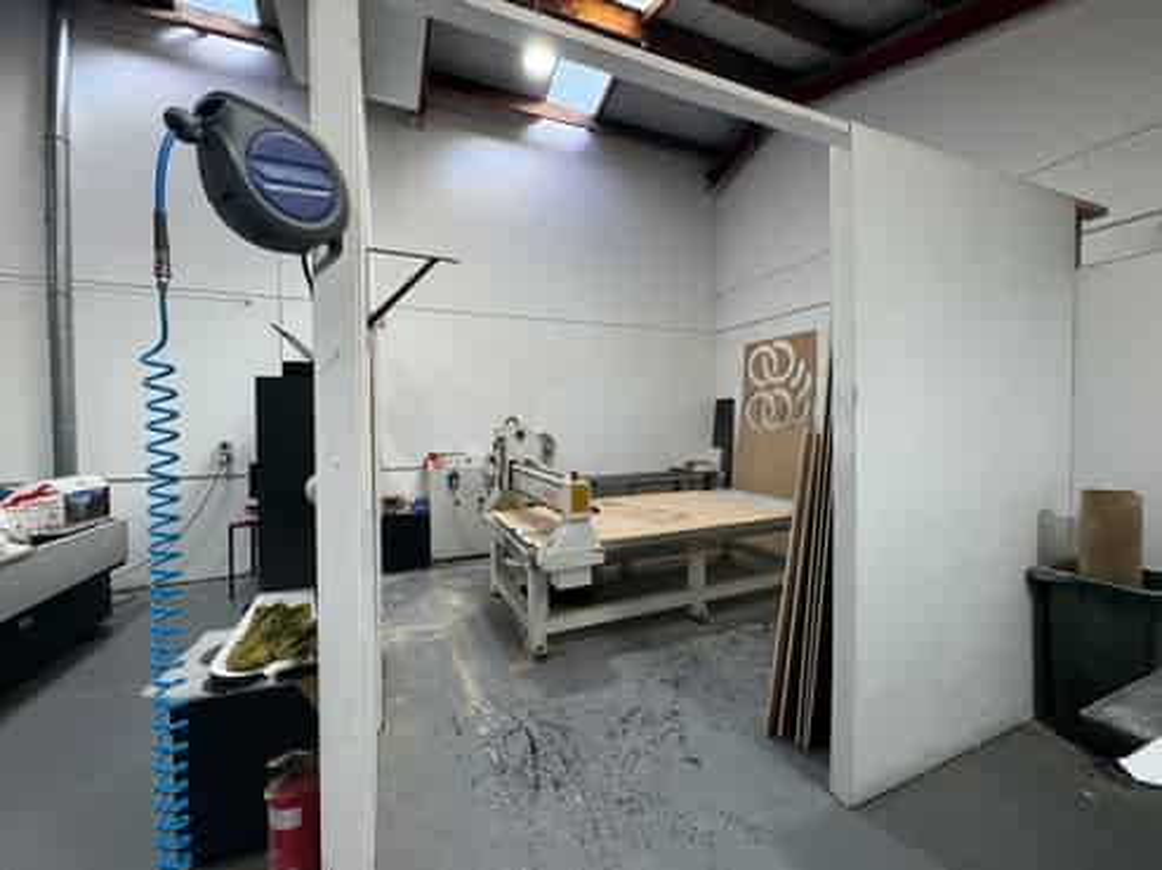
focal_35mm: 14
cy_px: 435
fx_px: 470
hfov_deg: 102.1
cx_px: 581
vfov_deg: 85.6
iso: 40
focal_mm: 2.22
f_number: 2.2
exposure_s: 1/146
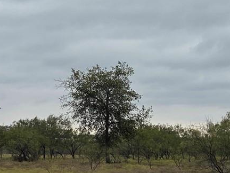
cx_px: 46
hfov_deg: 17.9
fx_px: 724
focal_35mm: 109
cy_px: 46
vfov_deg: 13.5
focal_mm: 5.4
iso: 80
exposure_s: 1/3151
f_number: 1.8
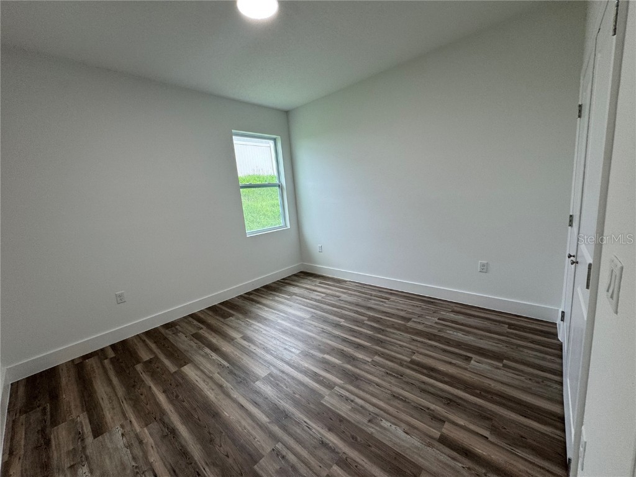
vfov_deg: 85.7
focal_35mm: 14
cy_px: 238
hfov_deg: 102.1
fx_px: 257
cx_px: 318
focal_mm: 2.22
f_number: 2.2
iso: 100
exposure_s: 1/120
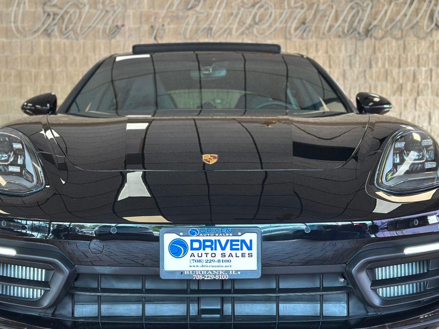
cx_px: 210
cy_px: 190
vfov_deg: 25.6
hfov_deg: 33.8
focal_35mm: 57
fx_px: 723
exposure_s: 1/120
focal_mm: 6.86
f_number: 1.78
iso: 160
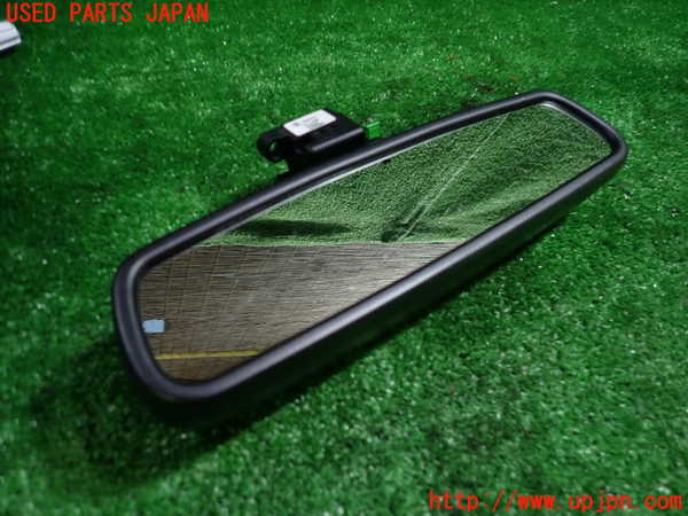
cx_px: 344
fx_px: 497
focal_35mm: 25
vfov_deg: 54.9
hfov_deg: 69.4
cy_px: 258
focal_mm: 4.5
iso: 200
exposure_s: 1/30
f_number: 2
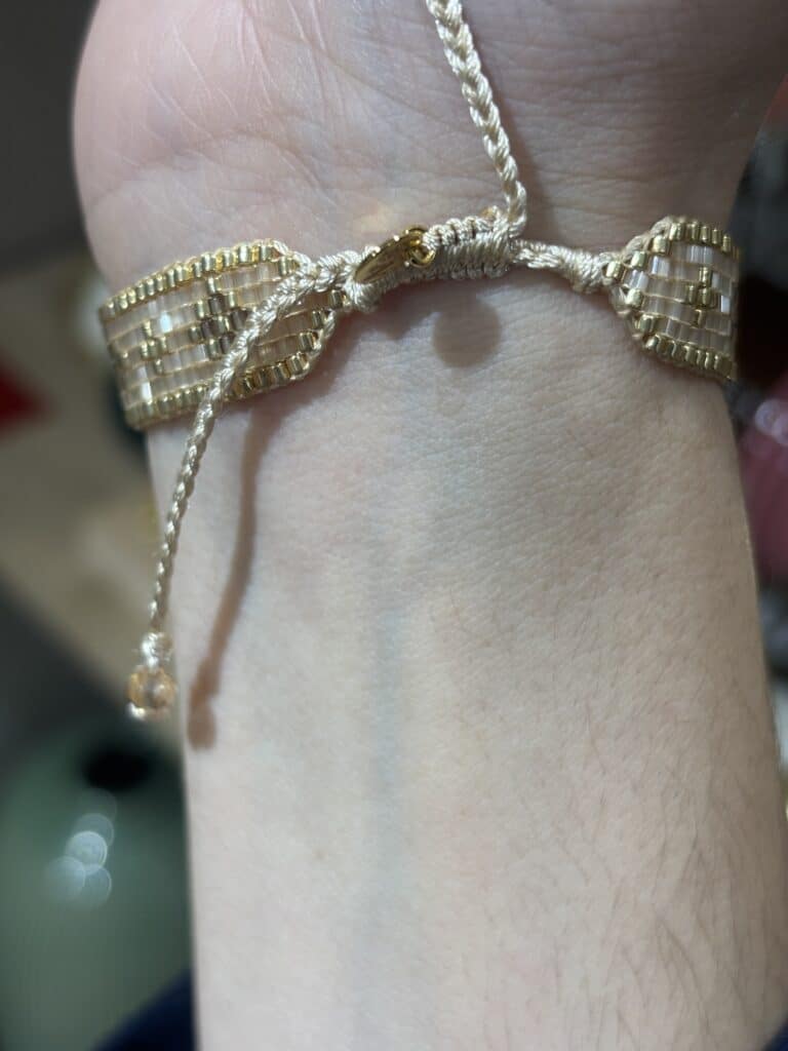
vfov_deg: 36.8
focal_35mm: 52
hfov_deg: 28.0
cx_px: 394
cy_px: 526
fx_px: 1578
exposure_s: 1/100
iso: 50
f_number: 1.6
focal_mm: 5.96
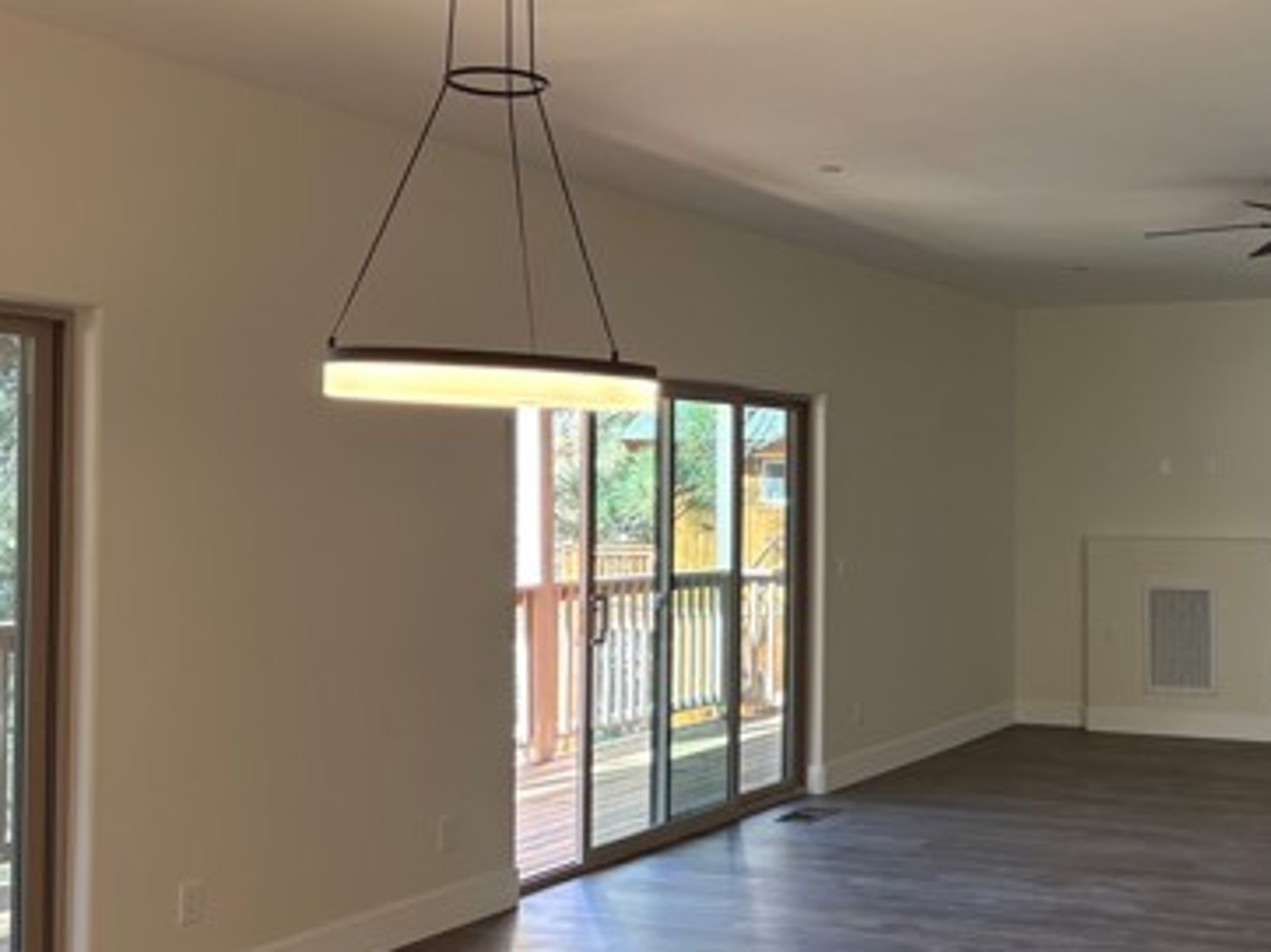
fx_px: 1688
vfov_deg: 31.5
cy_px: 450
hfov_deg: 39.5
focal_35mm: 46
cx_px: 1032
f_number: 1.6
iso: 200
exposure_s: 1/120
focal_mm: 5.96
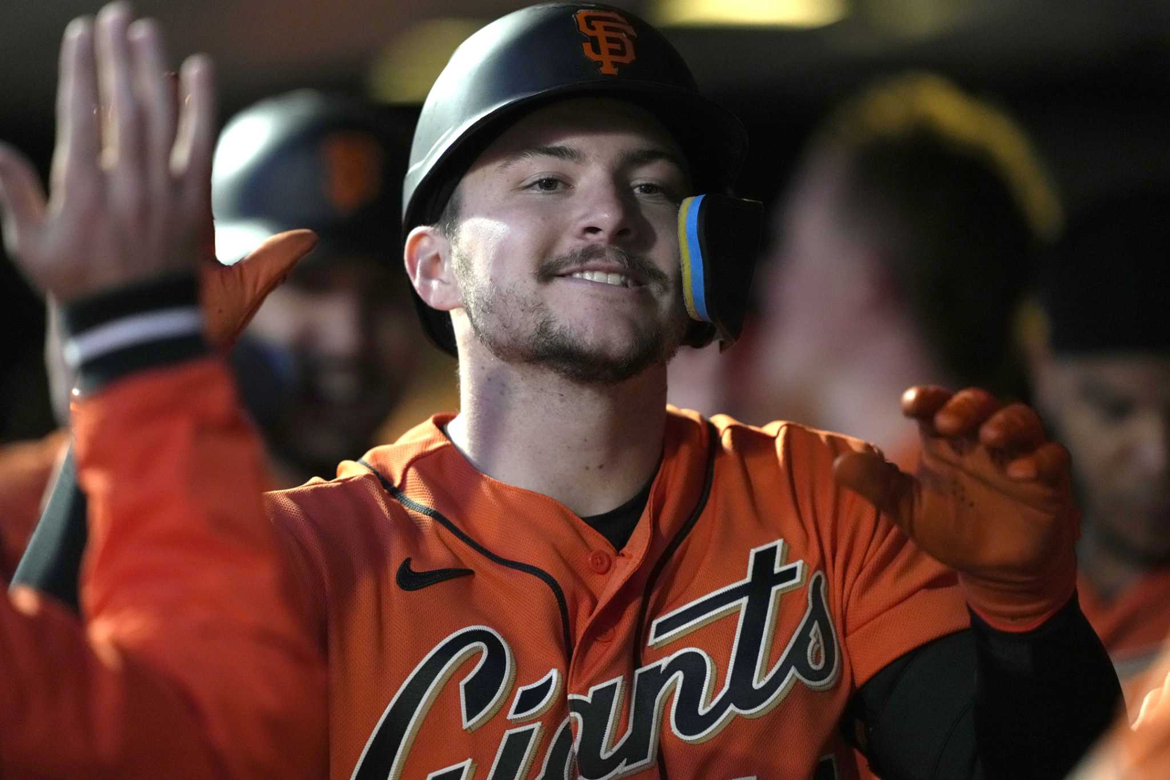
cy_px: 390
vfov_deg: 3.4
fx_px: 12998
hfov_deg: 5.2
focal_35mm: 400
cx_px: 585
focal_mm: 400
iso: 3200
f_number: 2.8
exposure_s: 1/1000
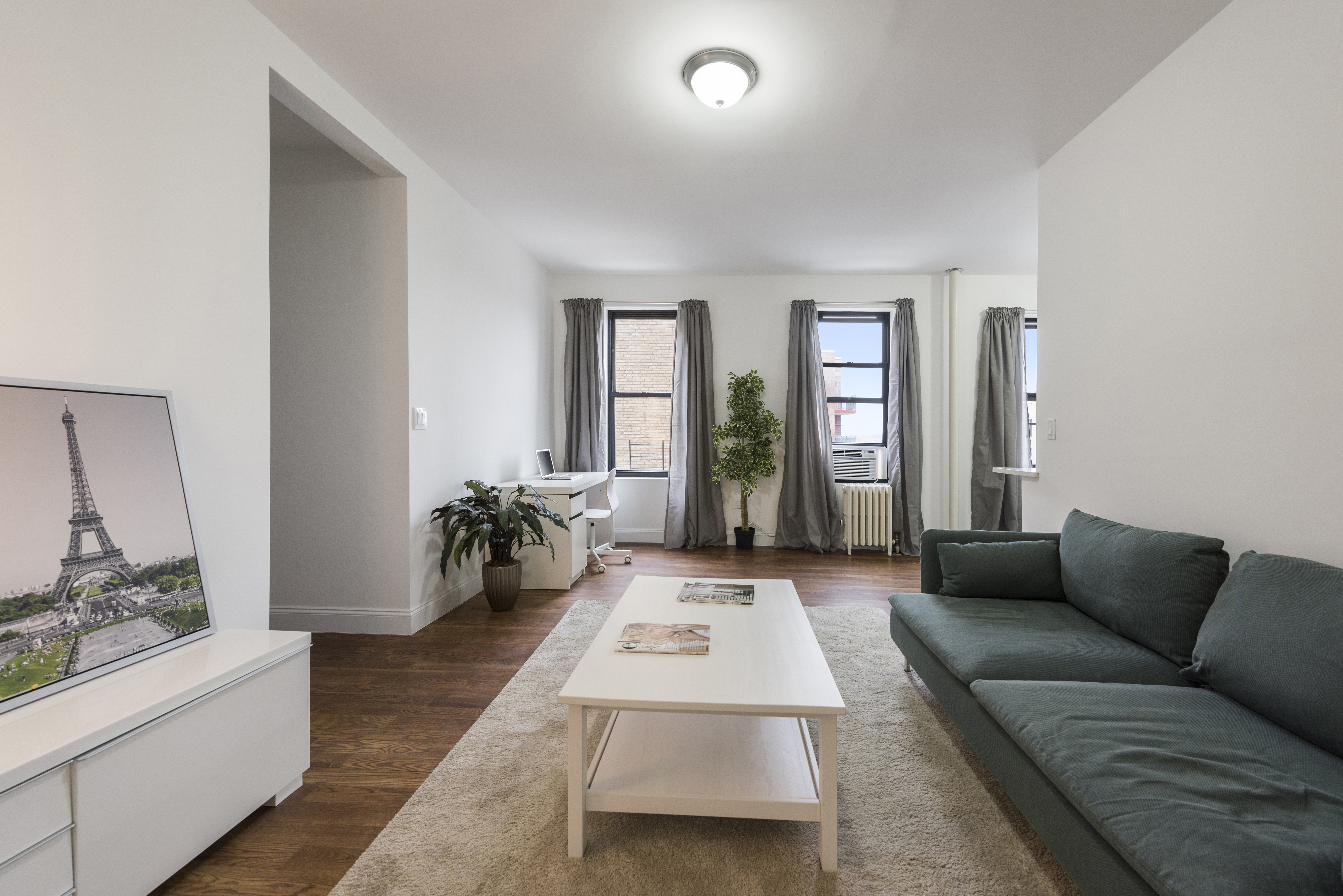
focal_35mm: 14
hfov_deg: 104.2
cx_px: 672
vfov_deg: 81.2
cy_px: 448
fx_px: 522
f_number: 8
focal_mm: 14
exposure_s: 1/8
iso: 400
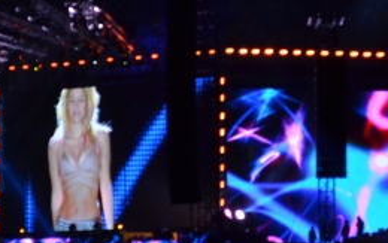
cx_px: 79
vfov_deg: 9.1
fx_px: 1533
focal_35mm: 145
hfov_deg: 14.3
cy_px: 162
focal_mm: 55
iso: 2000
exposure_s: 1/80
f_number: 5.6
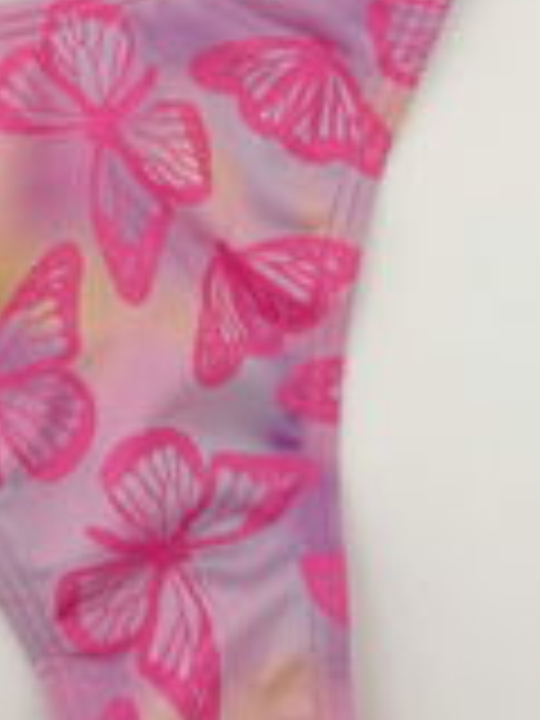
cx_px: -76
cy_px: -200
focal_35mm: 80
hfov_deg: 17.7
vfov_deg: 22.1
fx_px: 1664
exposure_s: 1/60
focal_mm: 6.86
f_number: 1.8
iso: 320
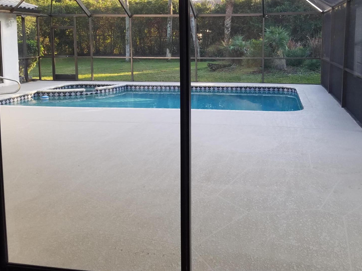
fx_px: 376
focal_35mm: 36
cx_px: 209
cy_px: 88
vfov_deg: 39.2
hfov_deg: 51.2
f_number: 1.7
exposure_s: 1/100
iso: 64
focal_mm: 4.2
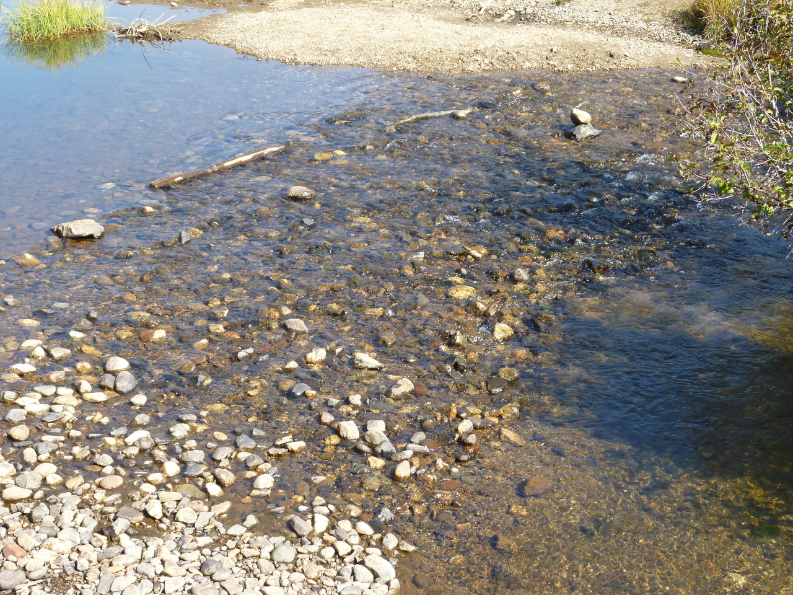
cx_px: 396
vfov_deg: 24.0
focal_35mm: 61
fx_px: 1397
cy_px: 298
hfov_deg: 31.7
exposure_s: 1/250
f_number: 4.7
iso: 160
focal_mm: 11
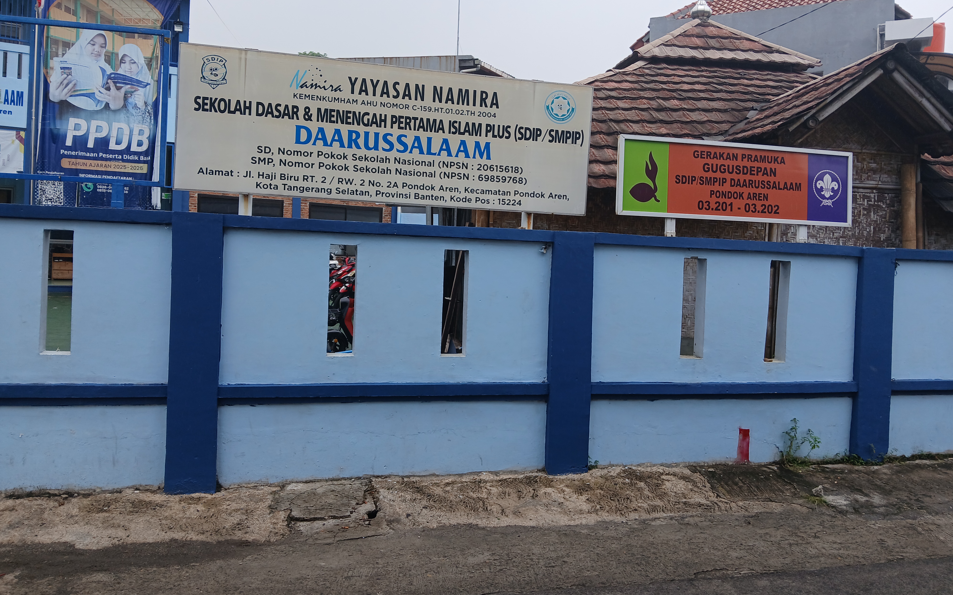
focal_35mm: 28
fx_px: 727
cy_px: 249
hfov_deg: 66.5
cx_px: 474
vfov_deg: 44.4
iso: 20
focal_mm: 3.98
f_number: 1.8
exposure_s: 1/240
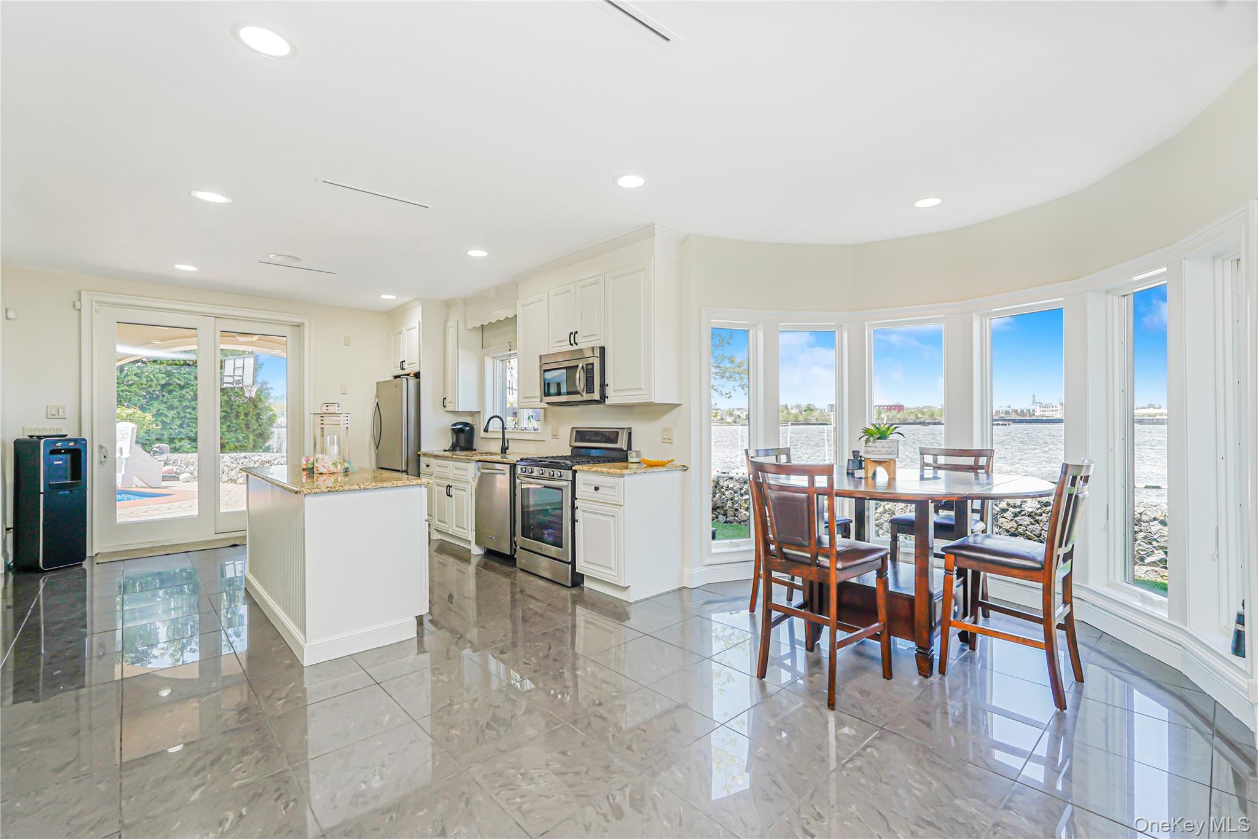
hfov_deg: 96.7
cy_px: 420
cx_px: 629
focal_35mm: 16
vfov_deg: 73.7
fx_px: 559
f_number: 5.6
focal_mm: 16
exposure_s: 1/60
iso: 100
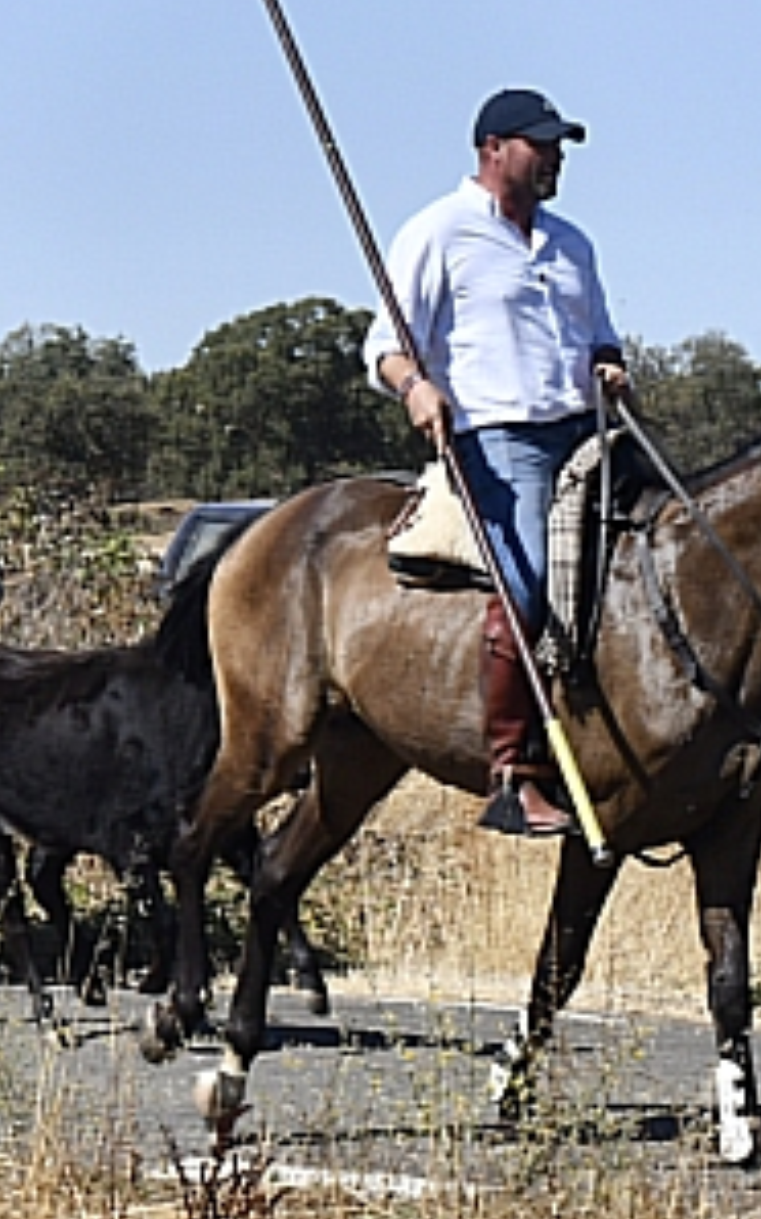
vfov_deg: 7.3
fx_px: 9533
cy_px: 421
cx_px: -659
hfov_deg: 4.5
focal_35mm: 287
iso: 320
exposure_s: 1/400
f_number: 13
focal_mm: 70
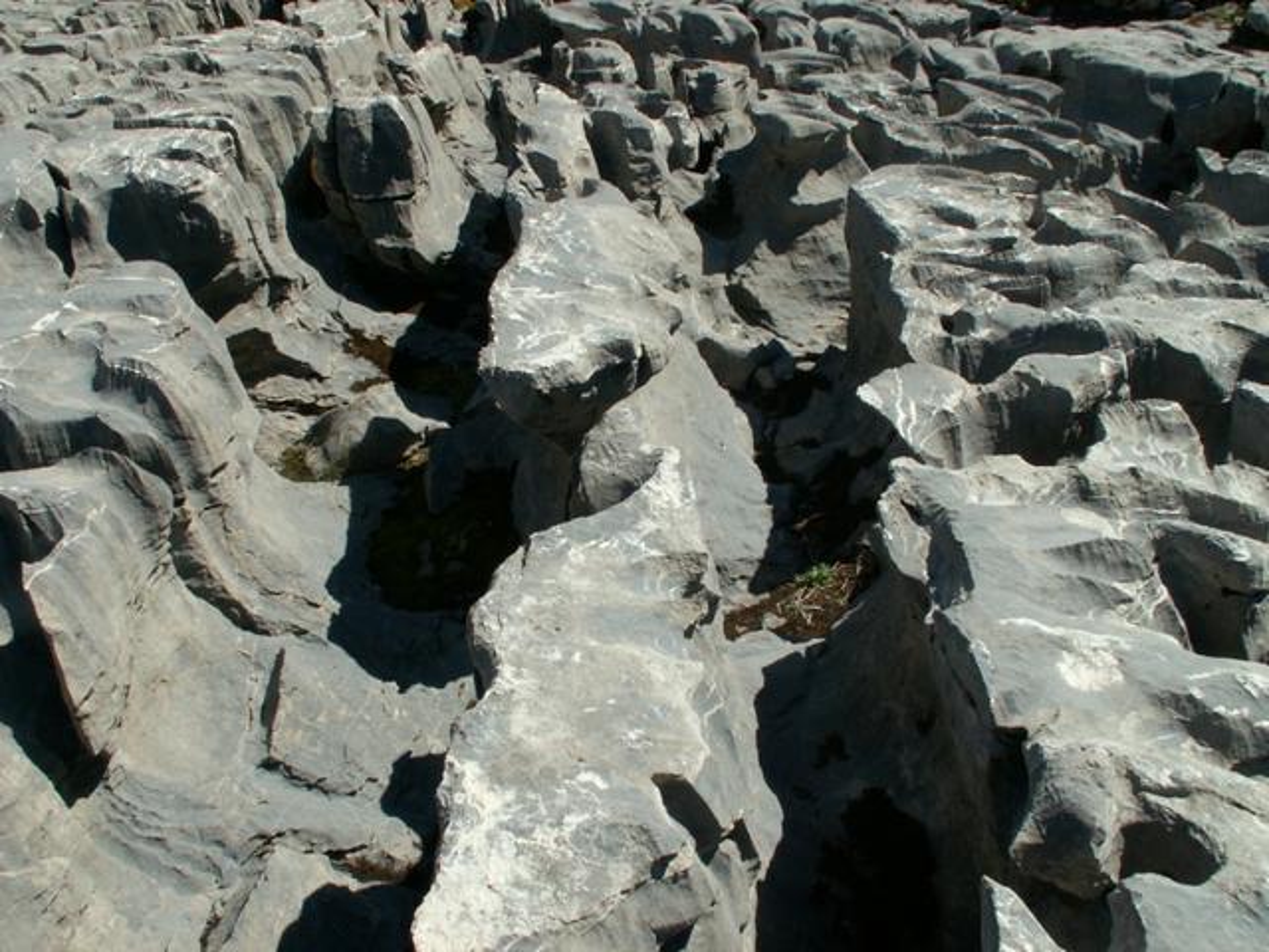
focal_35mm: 35
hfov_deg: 52.6
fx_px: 1283
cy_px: 476
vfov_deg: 40.7
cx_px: 634
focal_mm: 5.86
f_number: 7.1
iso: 50
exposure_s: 1/200
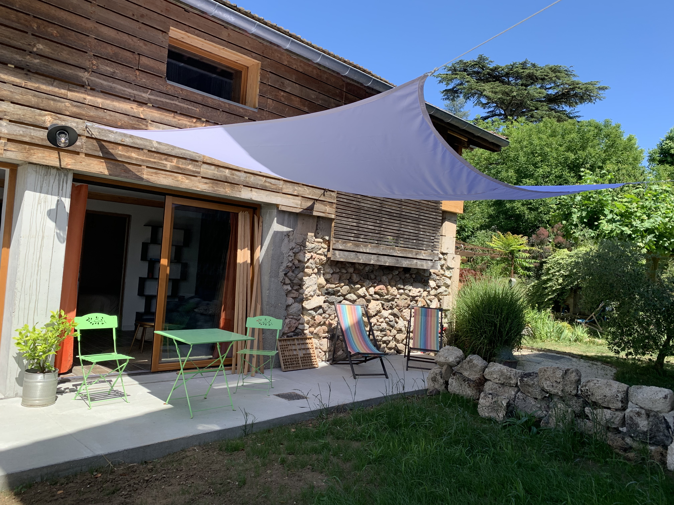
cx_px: 337
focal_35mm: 26
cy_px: 252
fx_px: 506
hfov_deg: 67.3
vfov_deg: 53.1
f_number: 1.8
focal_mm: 4.25
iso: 25
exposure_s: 1/1021
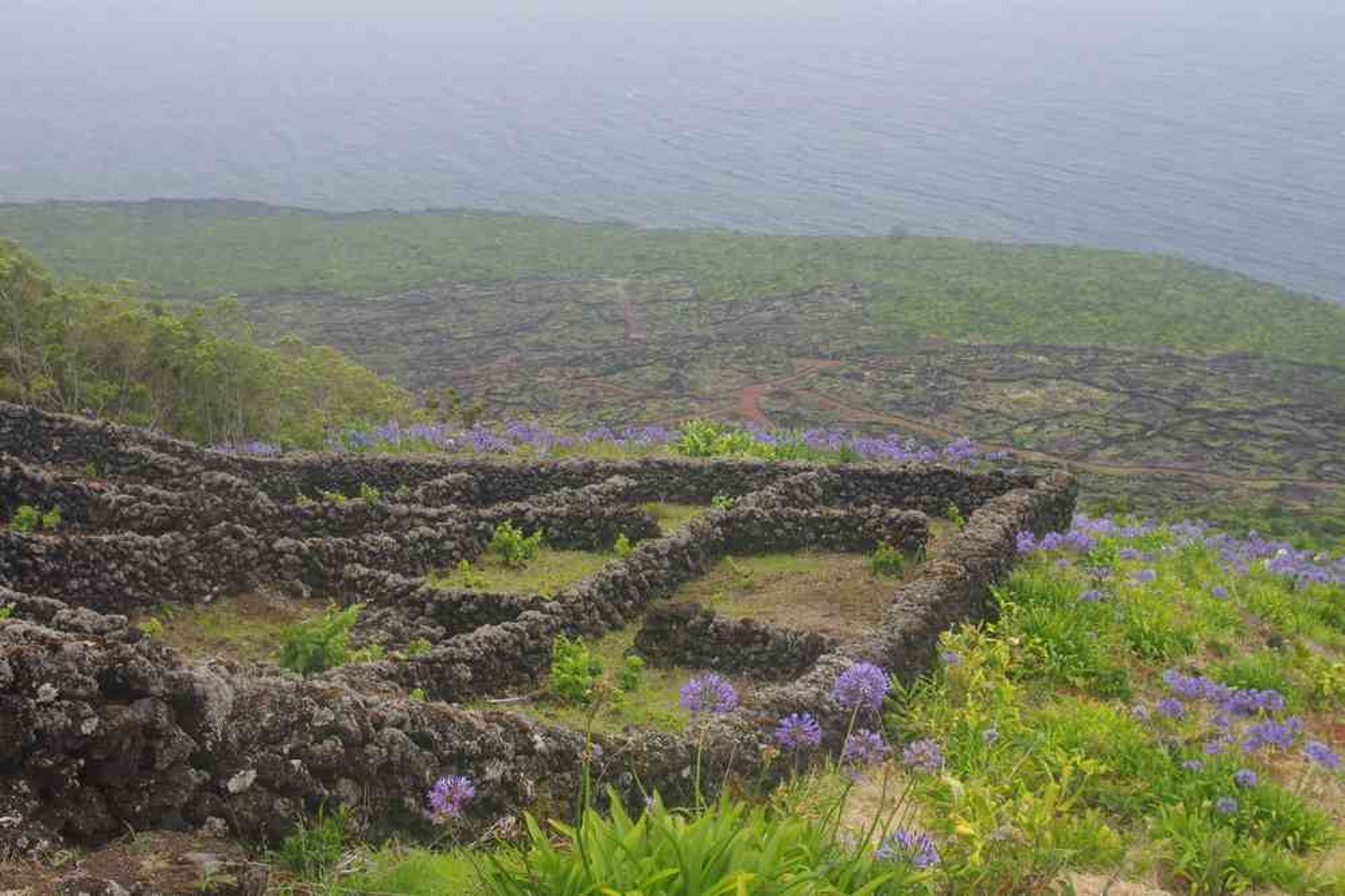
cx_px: 672
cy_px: 448
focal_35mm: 39
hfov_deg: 49.6
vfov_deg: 34.2
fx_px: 1457
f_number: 10
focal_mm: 26
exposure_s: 1/50
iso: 200
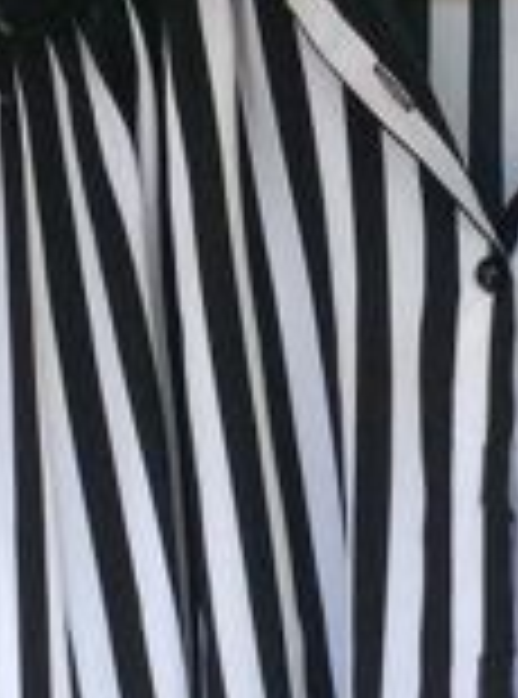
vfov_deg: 14.5
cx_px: 473
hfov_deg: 11.0
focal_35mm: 133
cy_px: 817
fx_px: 2672
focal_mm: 3.3
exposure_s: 1/147
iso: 32
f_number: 2.4
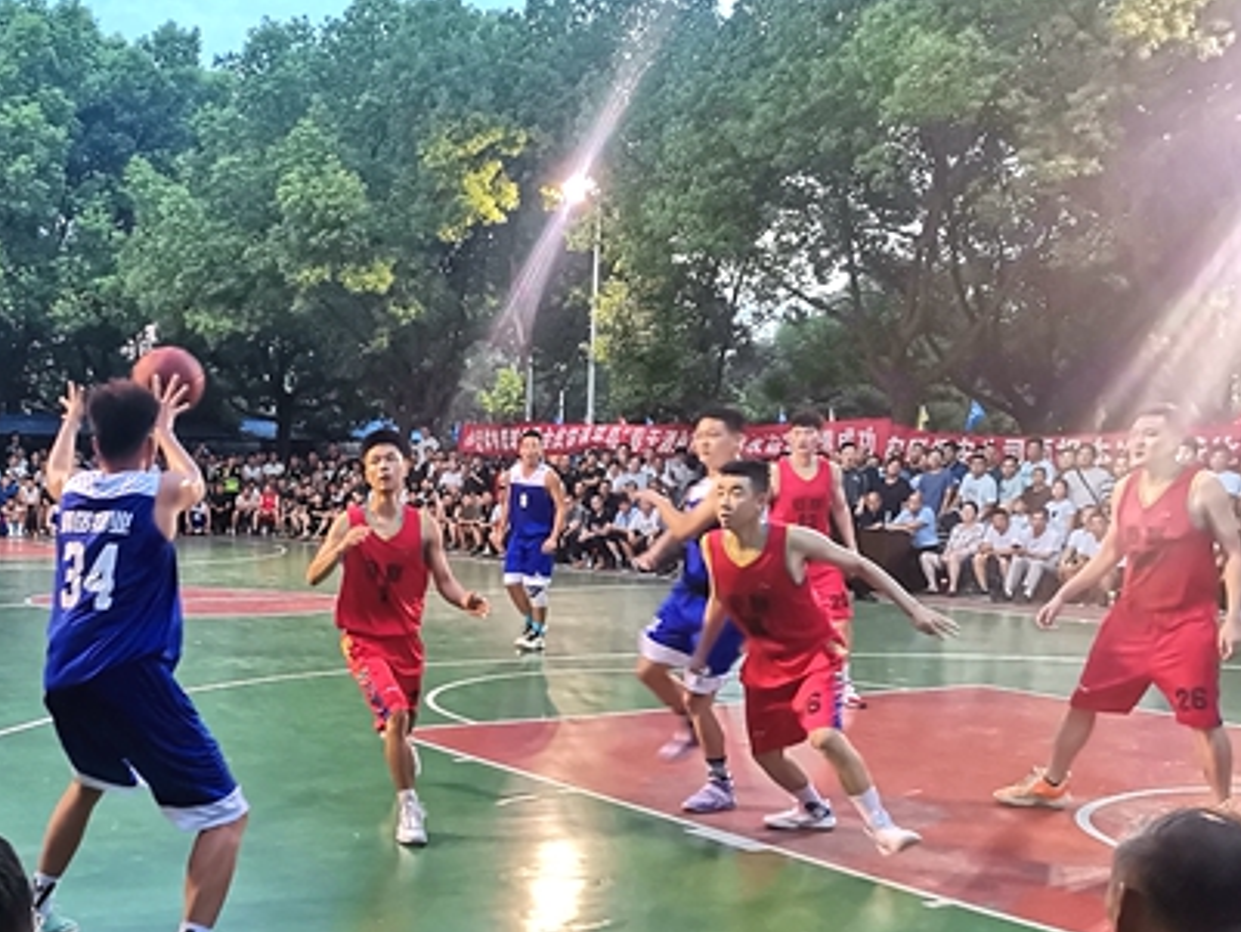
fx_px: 1650
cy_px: 698
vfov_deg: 31.0
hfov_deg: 39.7
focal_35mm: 46
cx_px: 263
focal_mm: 5.5
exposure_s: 1/50
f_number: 1.8
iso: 320
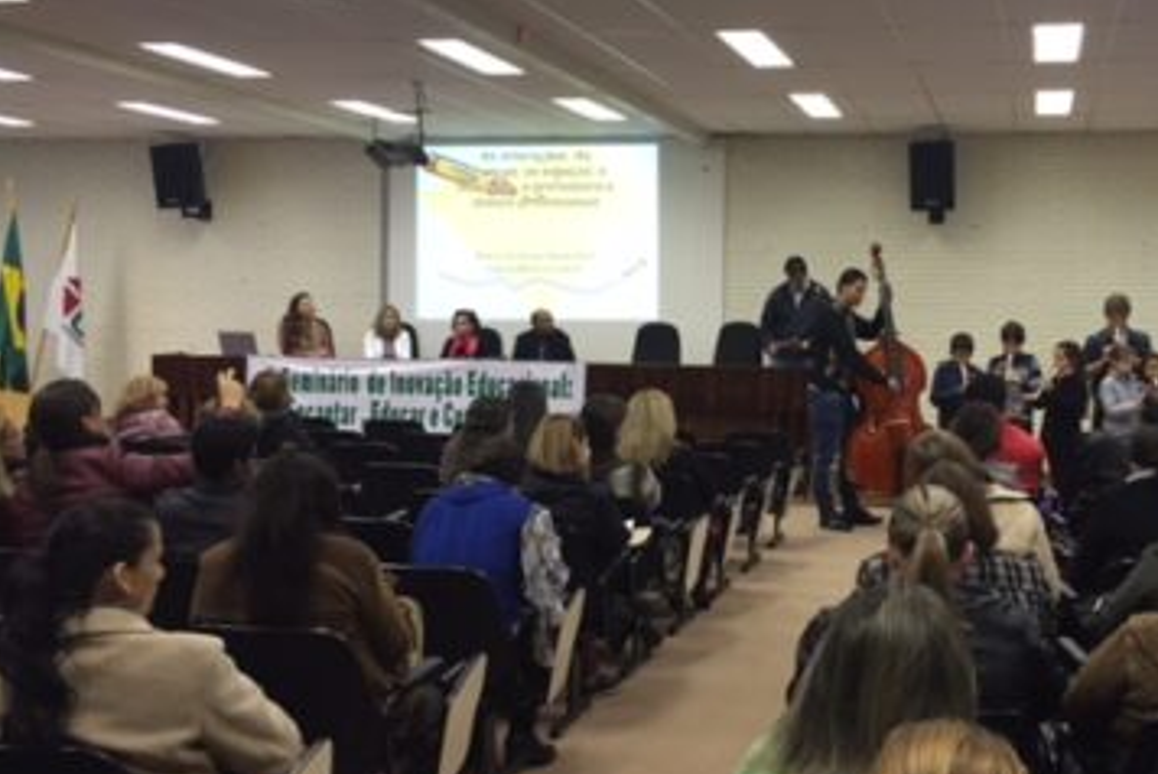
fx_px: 1416
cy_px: 312
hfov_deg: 43.7
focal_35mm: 44
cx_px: 790
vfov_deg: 30.5
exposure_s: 1/30
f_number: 2.2
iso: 100
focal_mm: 4.15
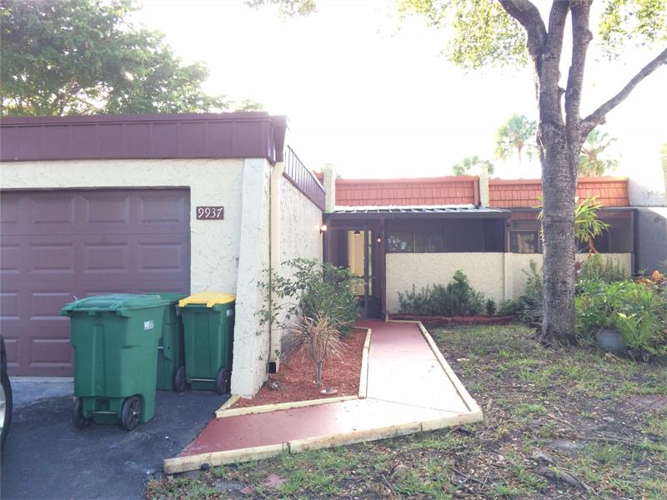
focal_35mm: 29
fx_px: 559
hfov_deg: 61.7
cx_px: 334
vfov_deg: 48.2
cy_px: 250
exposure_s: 1/120
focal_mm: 4.15
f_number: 2.2
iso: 64
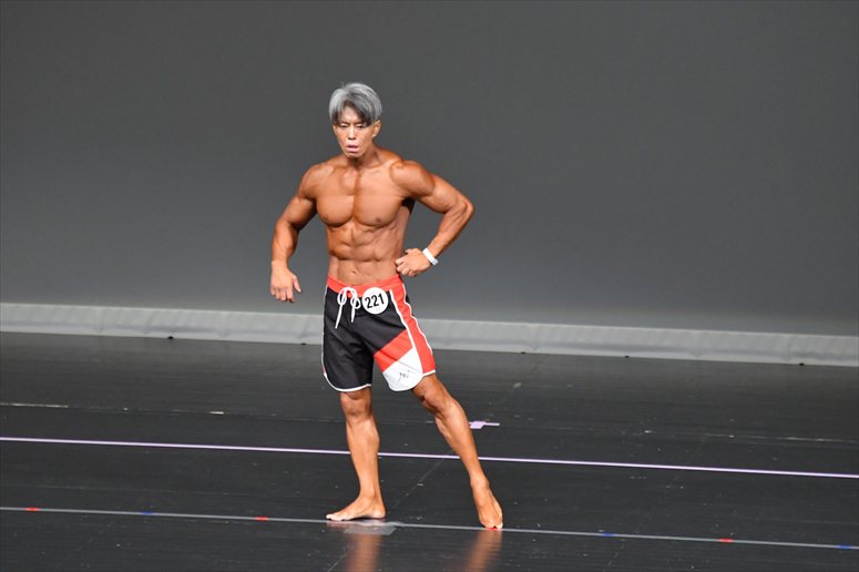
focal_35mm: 315
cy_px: 286
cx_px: 430
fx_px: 7513
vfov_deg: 4.4
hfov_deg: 6.5
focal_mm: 210
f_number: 5.6
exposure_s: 1/400
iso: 5000
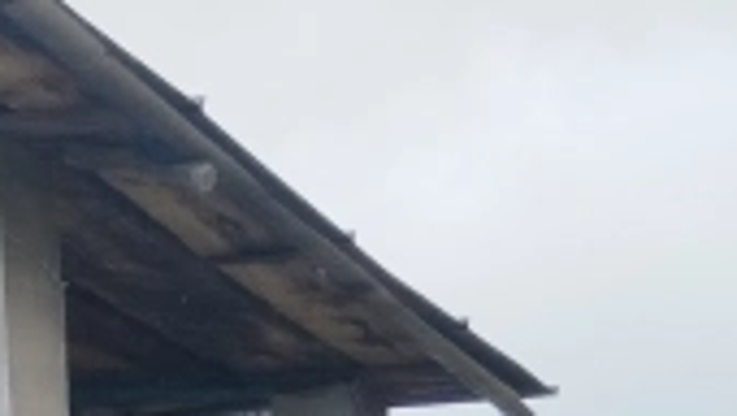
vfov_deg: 10.3
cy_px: 958
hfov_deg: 18.4
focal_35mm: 104
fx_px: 2034
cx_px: -342
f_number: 1.9
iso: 100
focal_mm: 4.95
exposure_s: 1/409
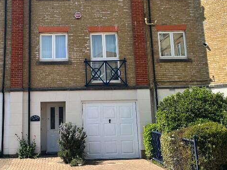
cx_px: 76
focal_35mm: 57
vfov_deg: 25.0
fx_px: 374
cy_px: 24
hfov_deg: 33.5
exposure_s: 1/3135
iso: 50
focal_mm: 5.1
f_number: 1.6
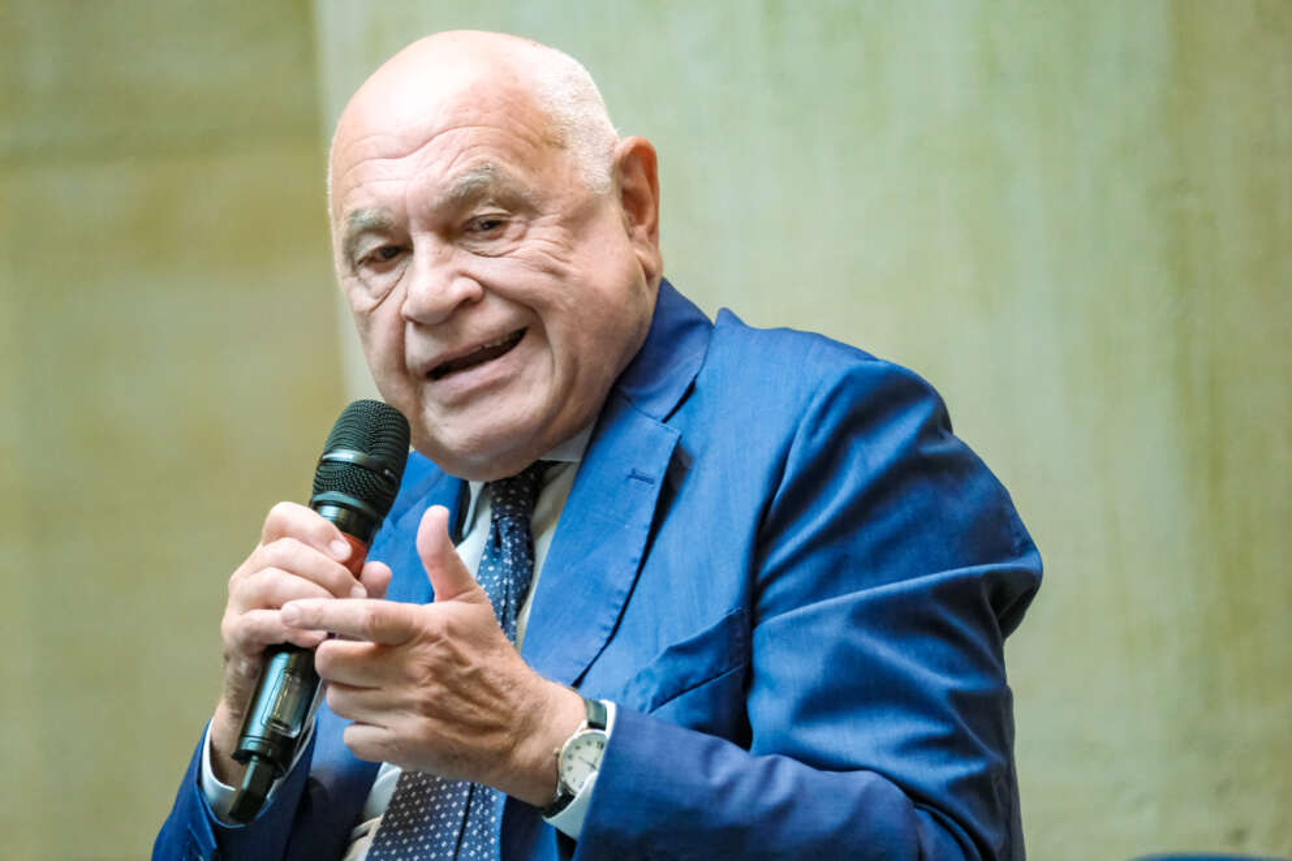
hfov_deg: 4.1
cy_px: 430
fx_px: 18012
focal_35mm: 502
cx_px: 646
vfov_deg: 2.7
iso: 8000
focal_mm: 334.9
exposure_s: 1/125
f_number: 5.4
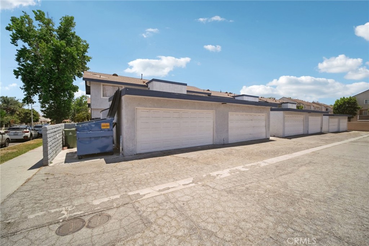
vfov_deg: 81.2
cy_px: 123
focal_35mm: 14
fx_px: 143
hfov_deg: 104.3
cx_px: 184
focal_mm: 9
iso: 320
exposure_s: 1/1900
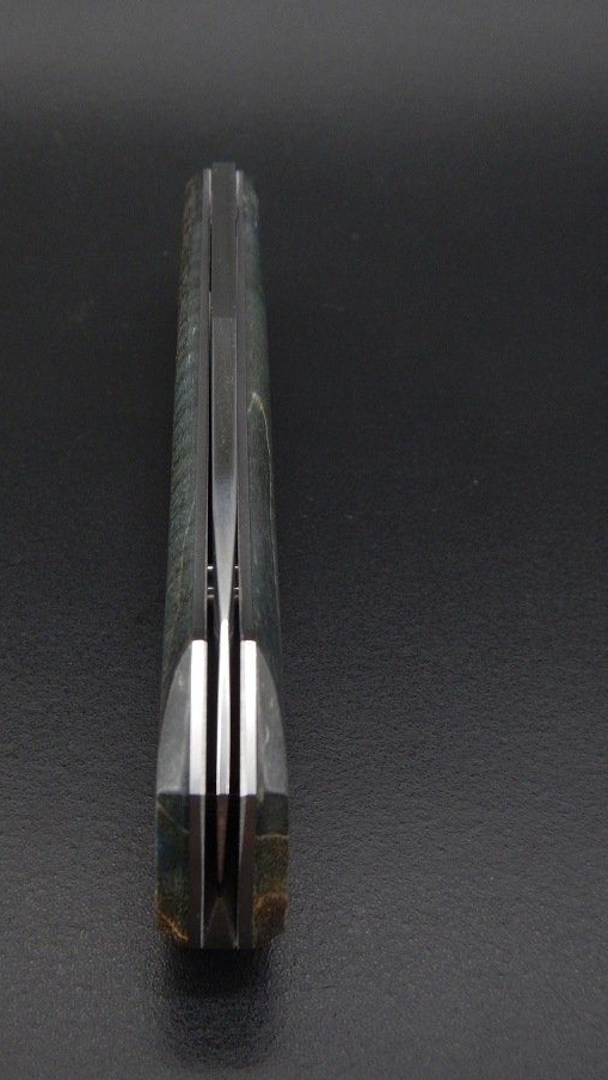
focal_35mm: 40
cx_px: 215
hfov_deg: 29.6
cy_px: 538
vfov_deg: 50.5
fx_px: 1146
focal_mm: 6.5
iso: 400
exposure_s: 1/15
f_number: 4
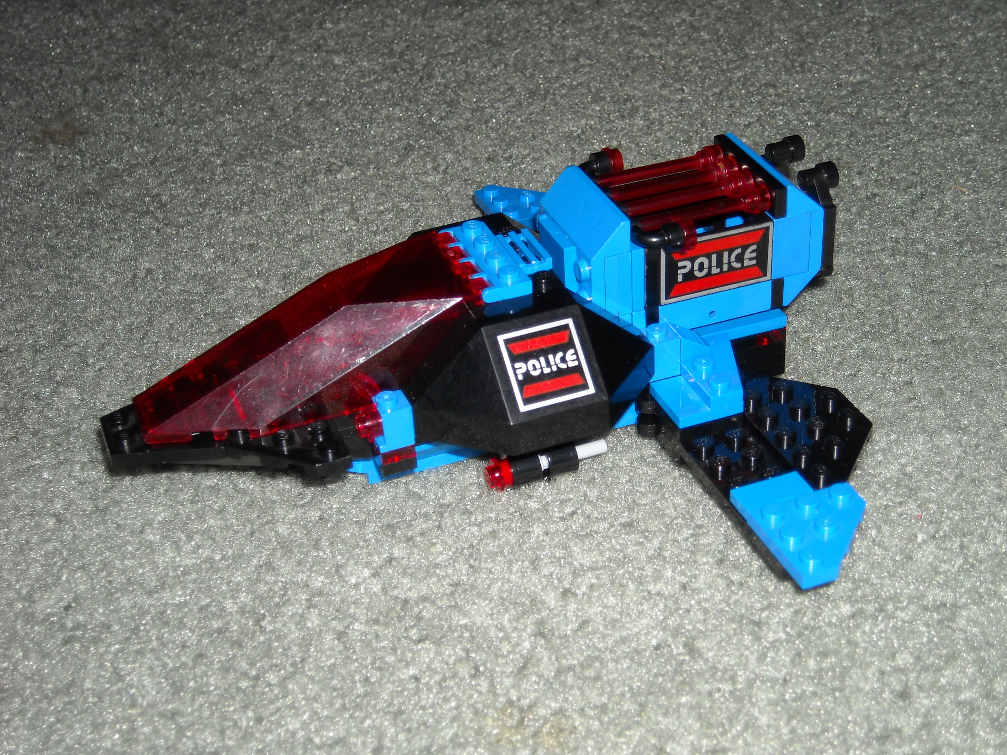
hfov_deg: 31.2
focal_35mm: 62
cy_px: 383
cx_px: 508
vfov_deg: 23.7
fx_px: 1804
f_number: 3.5
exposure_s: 1/125
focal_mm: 9.87
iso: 64
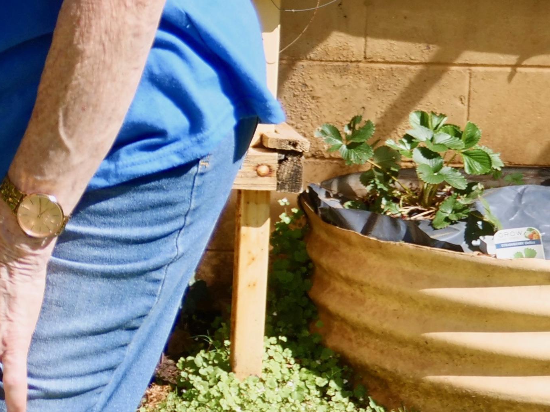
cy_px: -57
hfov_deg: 14.5
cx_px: -353
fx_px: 1970
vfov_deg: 11.7
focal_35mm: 124
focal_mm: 17
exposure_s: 1/2000
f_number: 2.8
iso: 200
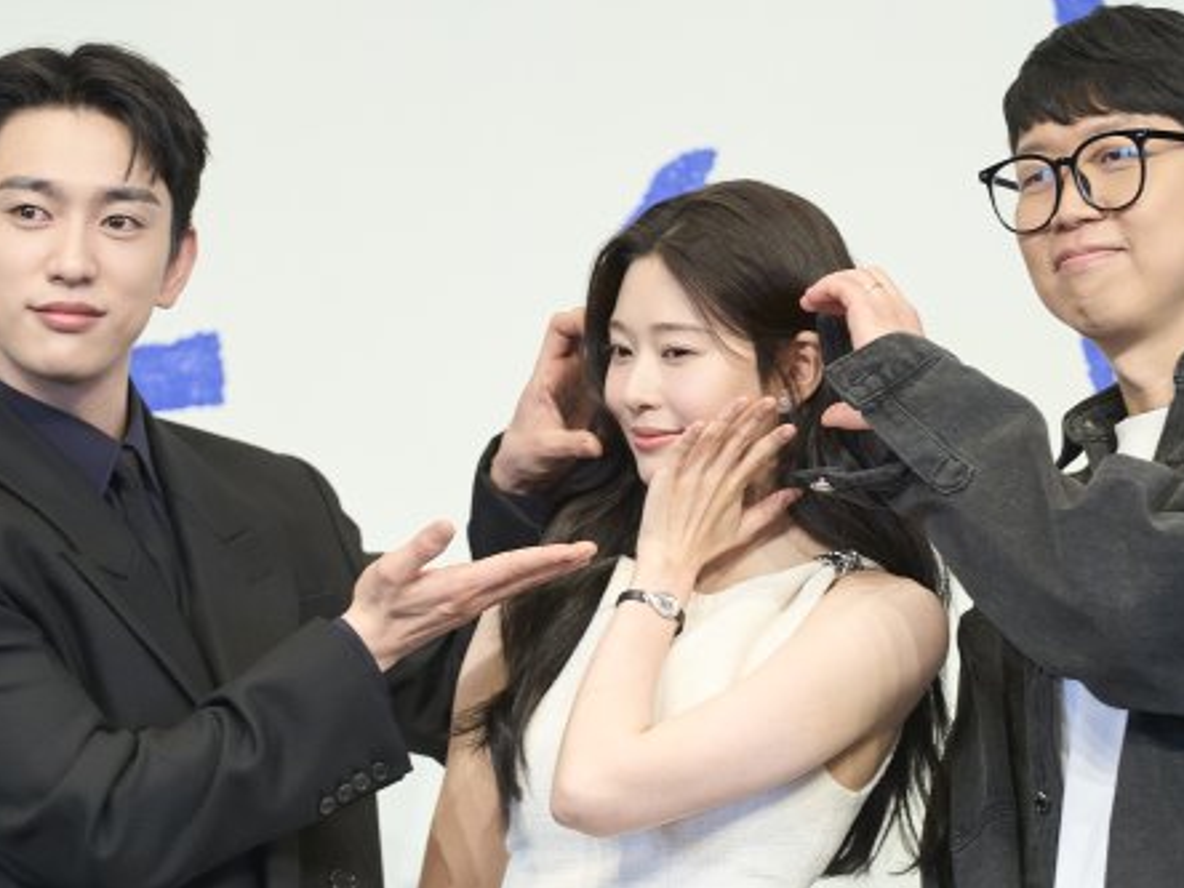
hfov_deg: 6.5
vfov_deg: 4.9
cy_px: 537
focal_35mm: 305
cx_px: 619
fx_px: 10432
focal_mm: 176
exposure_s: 1/250
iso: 800
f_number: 2.8
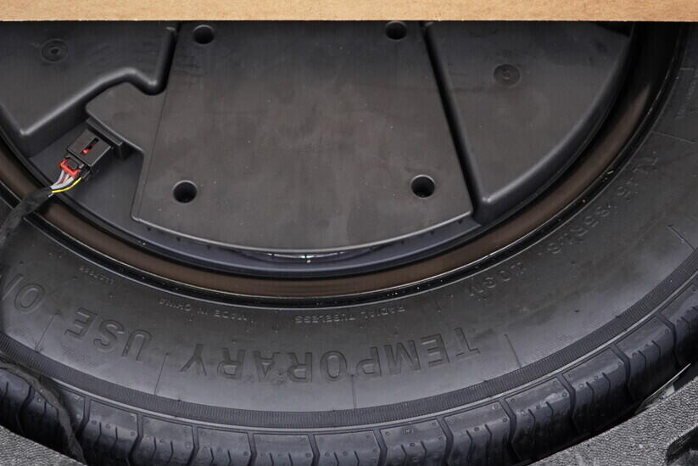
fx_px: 1222
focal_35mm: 63
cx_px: 292
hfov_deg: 31.8
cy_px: 165
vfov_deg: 21.5
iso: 500
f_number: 2.8
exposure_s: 1/40
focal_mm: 24
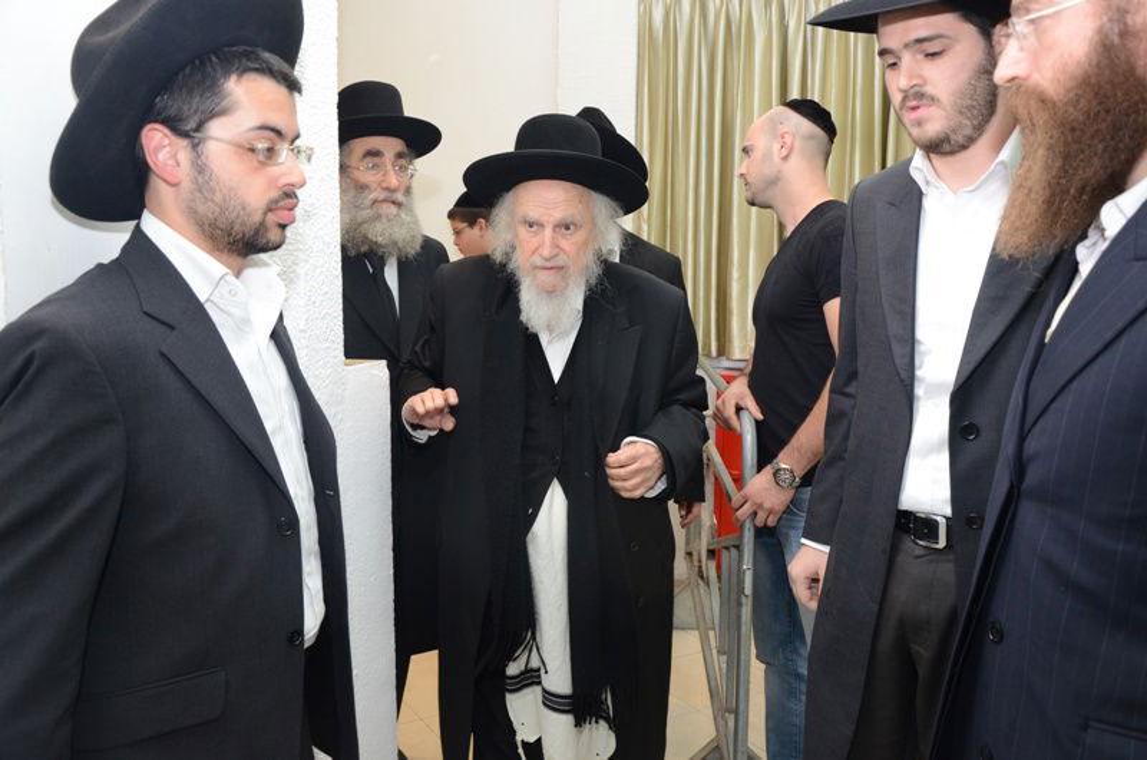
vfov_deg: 41.5
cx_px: 574
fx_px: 1002
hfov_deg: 59.6
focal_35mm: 32
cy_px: 380
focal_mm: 21
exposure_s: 1/125
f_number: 5.6
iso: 1000
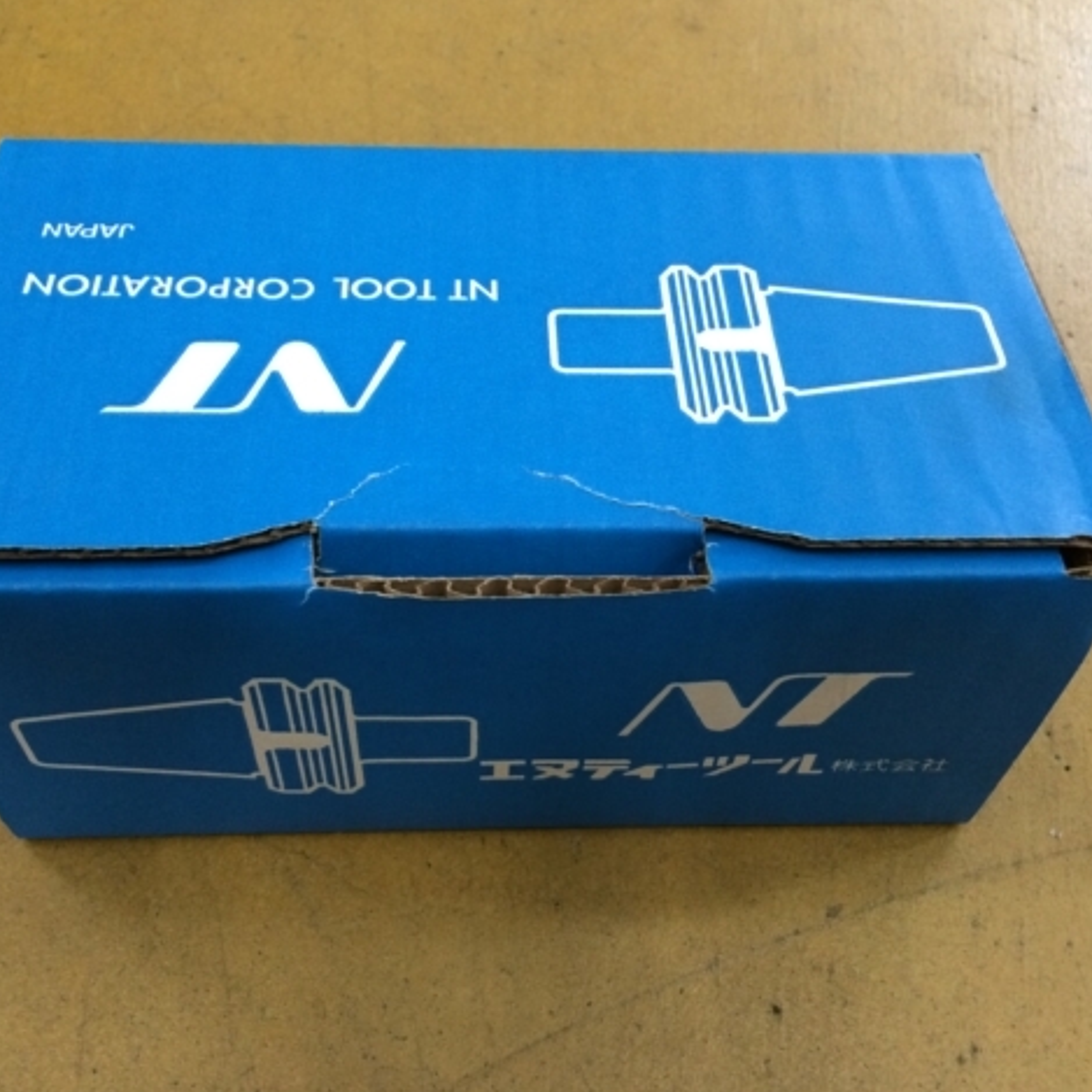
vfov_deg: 47.2
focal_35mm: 35
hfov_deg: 47.2
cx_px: 531
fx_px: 1249
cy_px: 549
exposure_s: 1/30
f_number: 2.2
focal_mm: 4.15
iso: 200
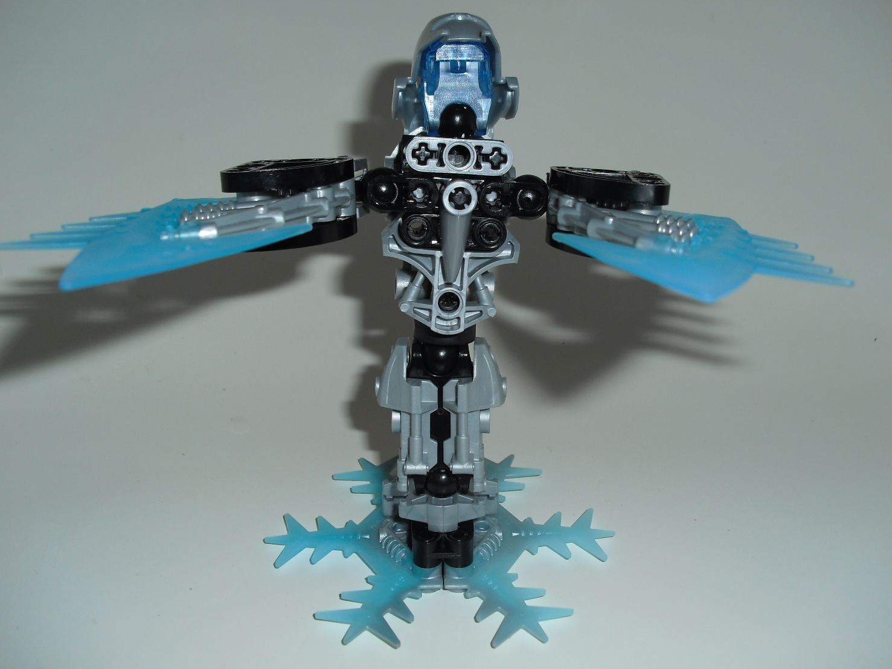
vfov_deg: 36.8
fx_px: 1005
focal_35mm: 39
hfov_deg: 47.9
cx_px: 454
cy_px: 316
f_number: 3.1
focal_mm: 6.3
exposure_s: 1/60
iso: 64
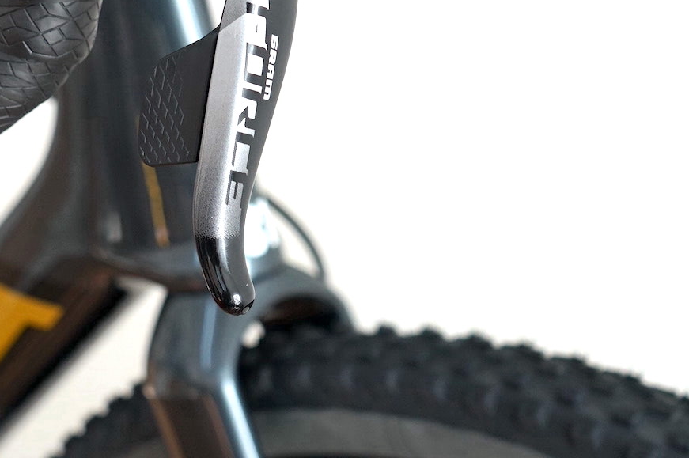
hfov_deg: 24.3
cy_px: 36
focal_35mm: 82
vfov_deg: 16.4
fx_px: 1568
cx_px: 115
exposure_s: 1/160
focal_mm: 34
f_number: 4
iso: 320
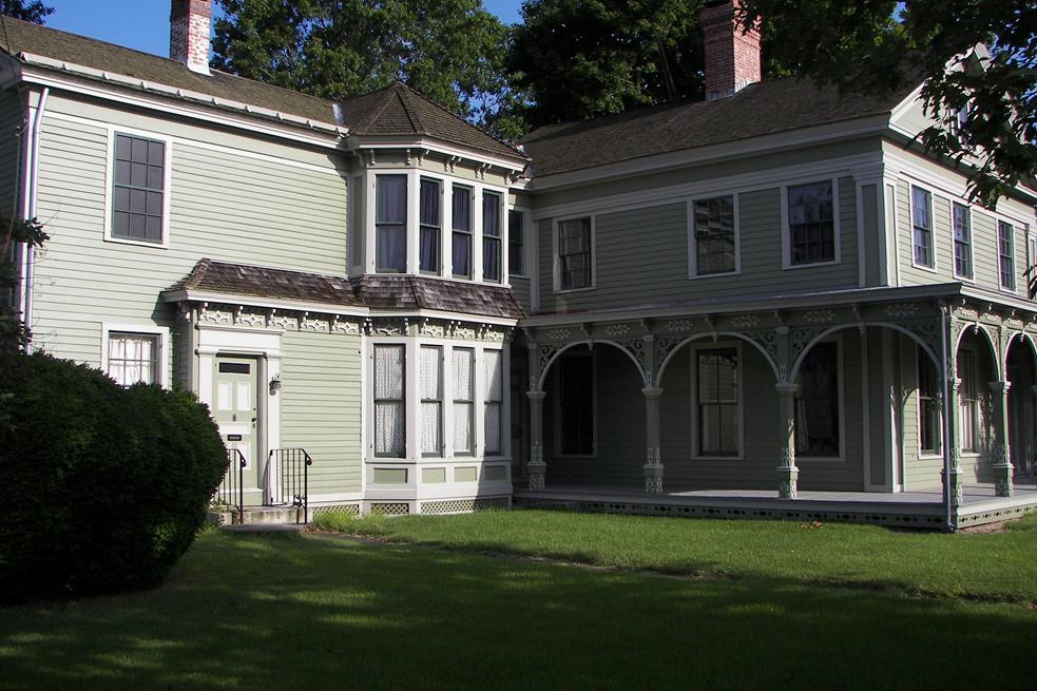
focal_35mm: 39
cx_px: 506
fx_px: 1123
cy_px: 297
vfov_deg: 34.1
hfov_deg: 49.6
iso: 64
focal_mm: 6
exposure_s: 1/640
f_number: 4
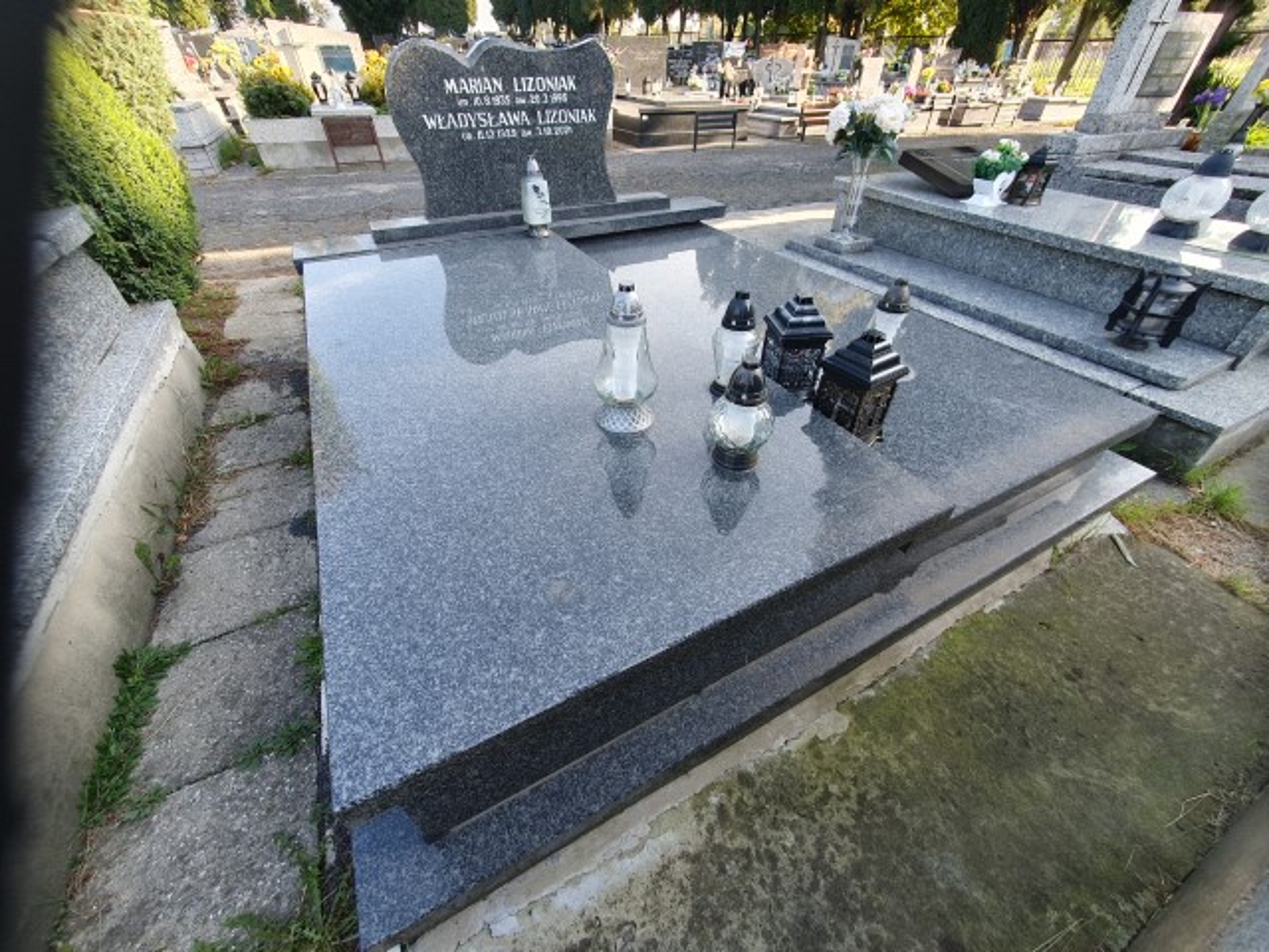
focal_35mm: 13
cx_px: 634
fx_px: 477
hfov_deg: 106.2
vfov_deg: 89.9
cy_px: 476
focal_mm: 1.8
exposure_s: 1/104
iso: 50
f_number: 2.2
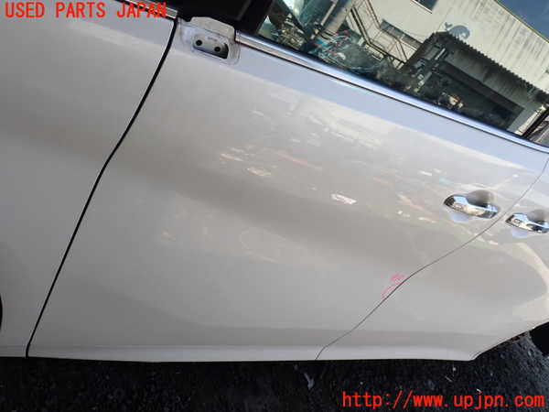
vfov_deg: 46.8
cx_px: 274
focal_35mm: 30
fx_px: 476
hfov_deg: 60.0
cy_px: 206
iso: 100
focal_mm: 5.4
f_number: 3.2
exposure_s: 1/250
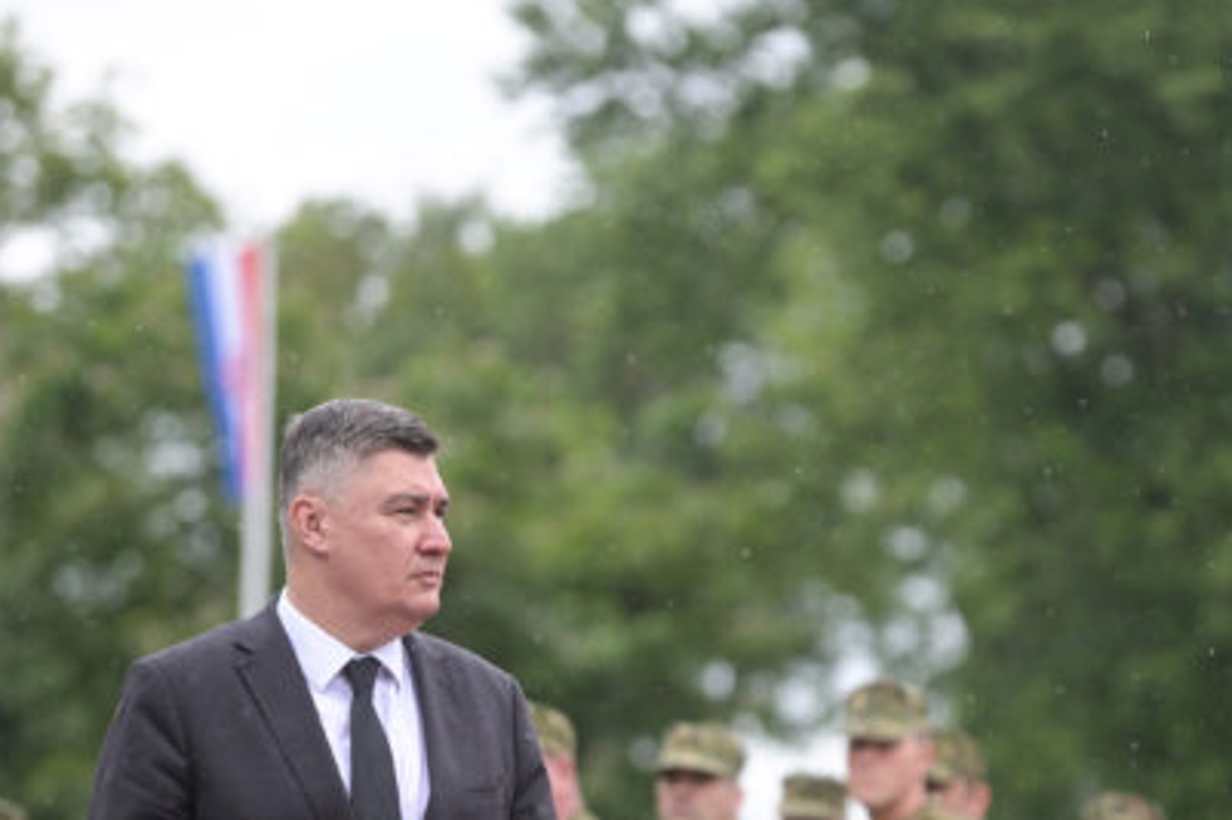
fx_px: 8312
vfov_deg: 5.6
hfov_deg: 8.5
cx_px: 817
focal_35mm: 243
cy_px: 725
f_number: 2.8
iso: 500
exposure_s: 1/1250
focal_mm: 130
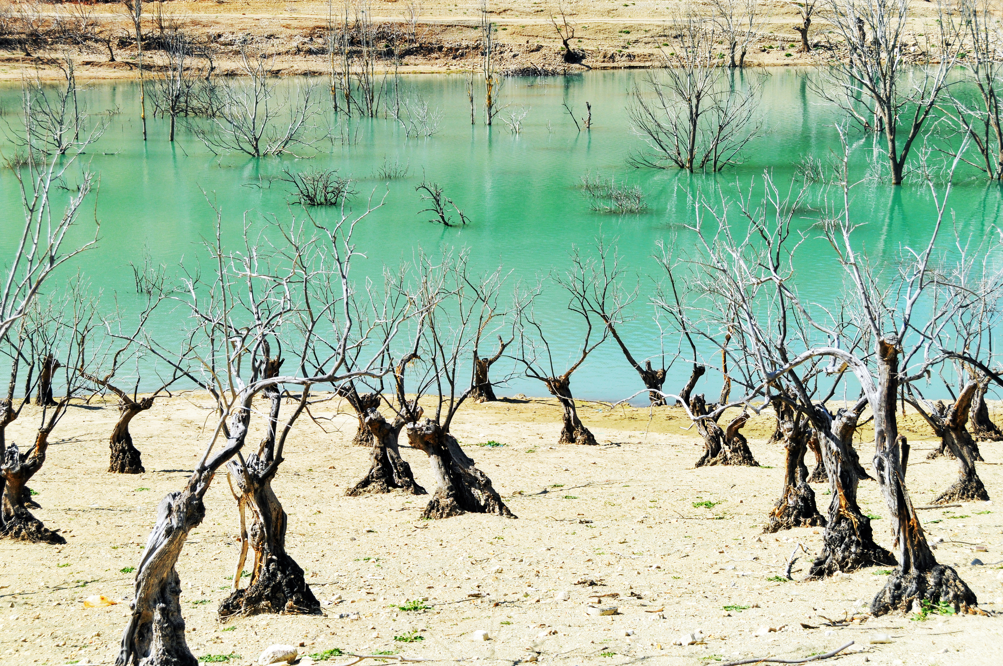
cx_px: 502
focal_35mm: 66
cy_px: 333
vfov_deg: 20.6
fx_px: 1837
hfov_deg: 30.5
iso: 200
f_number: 7.1
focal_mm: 44
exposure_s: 1/200
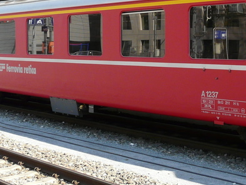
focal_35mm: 71
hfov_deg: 26.8
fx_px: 505
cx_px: 202
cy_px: 73
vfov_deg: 20.7
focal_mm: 4.6
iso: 100
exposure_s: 1/200
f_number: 4
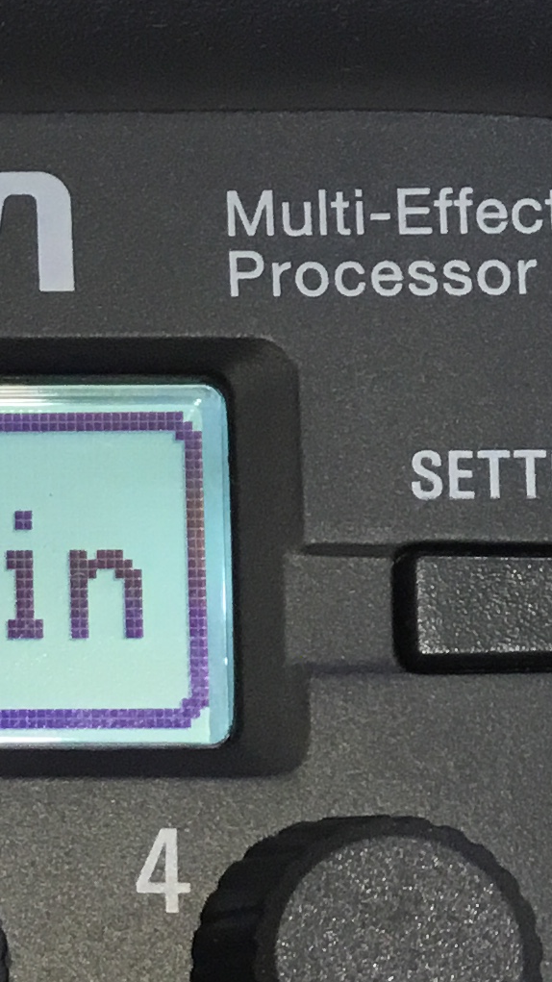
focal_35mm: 108
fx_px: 2811
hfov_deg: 10.8
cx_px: -300
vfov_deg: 19.6
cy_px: 773
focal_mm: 3.3
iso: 32
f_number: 2.4
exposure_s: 1/30
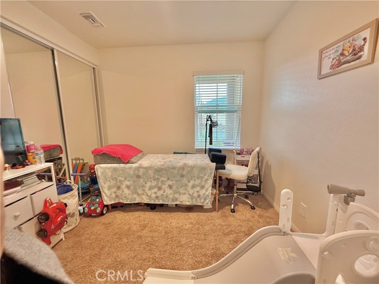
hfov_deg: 102.1
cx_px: 190
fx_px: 153
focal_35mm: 14
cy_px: 142
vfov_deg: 85.7
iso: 200
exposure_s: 1/60
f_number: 2.2
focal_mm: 2.22
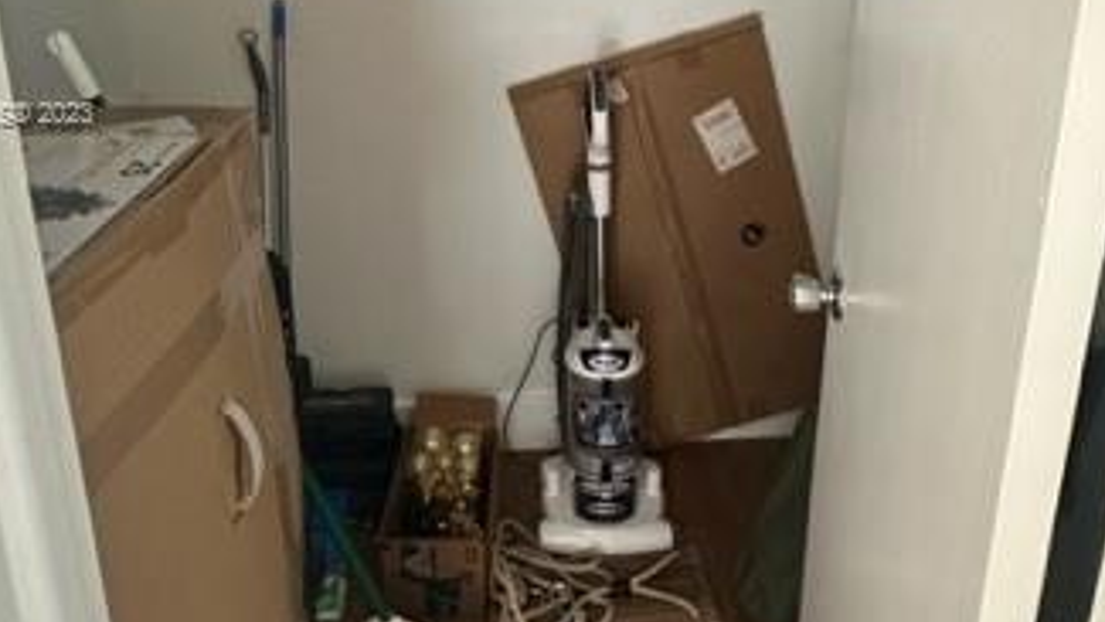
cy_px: 116
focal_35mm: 30
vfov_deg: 37.4
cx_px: 520
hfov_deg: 64.2
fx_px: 879
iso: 320
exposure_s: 1/85
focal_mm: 2.22
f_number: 2.2
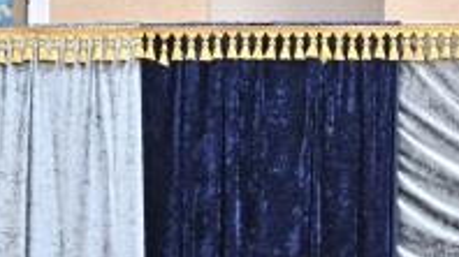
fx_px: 5606
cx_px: 1127
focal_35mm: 461
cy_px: 499
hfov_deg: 4.6
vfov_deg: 2.6
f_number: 2.8
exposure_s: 1/400
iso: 640
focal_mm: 85
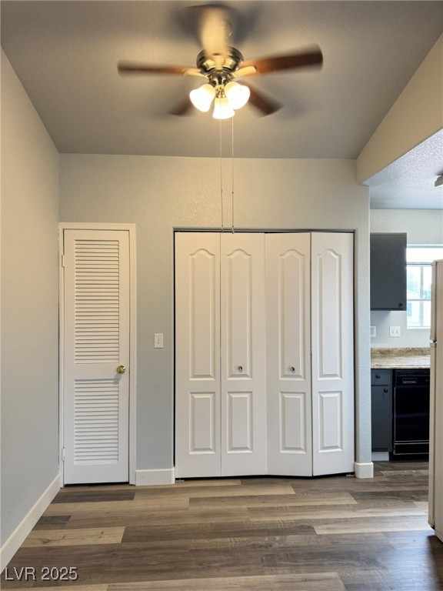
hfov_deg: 56.8
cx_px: 222
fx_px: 410
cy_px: 296
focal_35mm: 24
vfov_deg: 71.6
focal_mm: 6.76
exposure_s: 1/60
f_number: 1.78
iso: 125
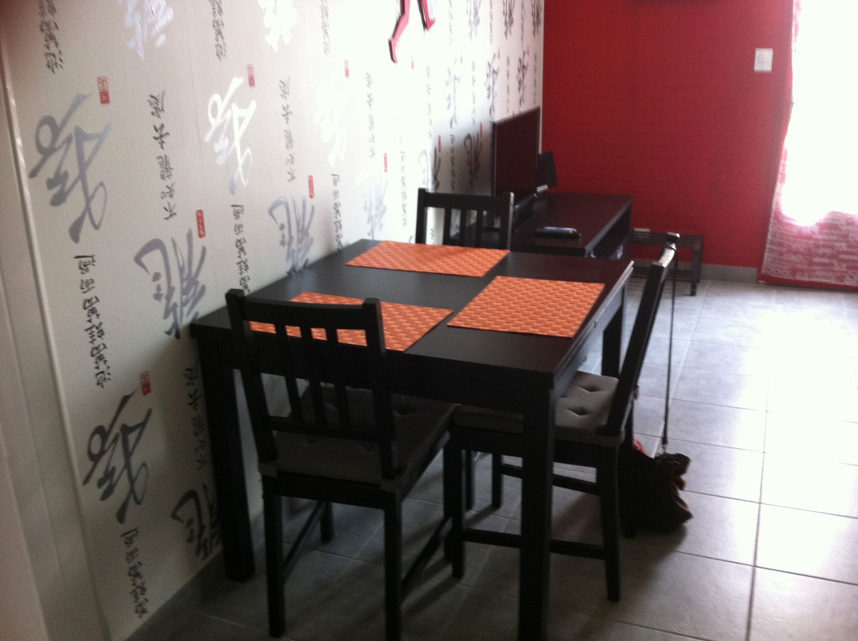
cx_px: 429
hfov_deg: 52.7
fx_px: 866
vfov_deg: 40.6
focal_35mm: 35
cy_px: 320
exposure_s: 1/15
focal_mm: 3.85
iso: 160
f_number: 2.8
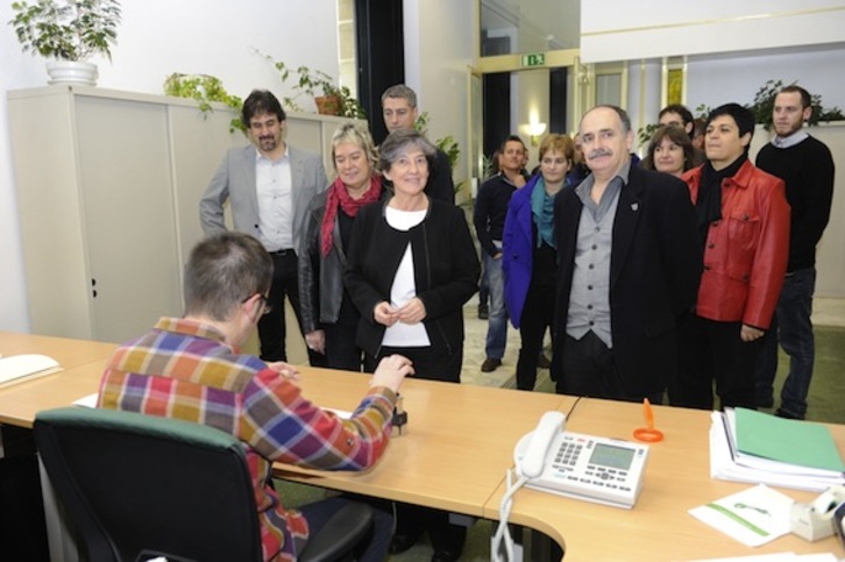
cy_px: 281
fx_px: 727
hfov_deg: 60.3
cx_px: 422
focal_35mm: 31
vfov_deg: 42.3
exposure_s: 1/160
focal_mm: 31
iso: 1250
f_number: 3.5
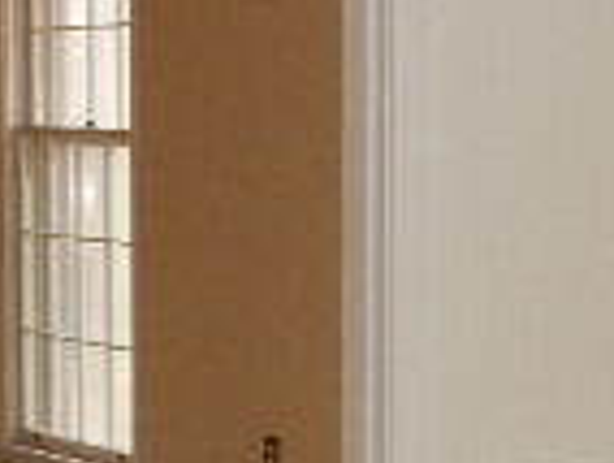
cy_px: 338
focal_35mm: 135
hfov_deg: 14.5
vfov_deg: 11.0
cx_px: 515
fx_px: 2399
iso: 280
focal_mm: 5.4
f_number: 4
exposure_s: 1/30
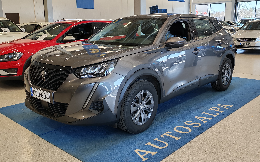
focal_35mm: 37
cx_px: 131
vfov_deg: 34.4
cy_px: 76
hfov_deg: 52.7
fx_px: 262
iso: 100
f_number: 1.9
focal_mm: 6.12
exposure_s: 1/100
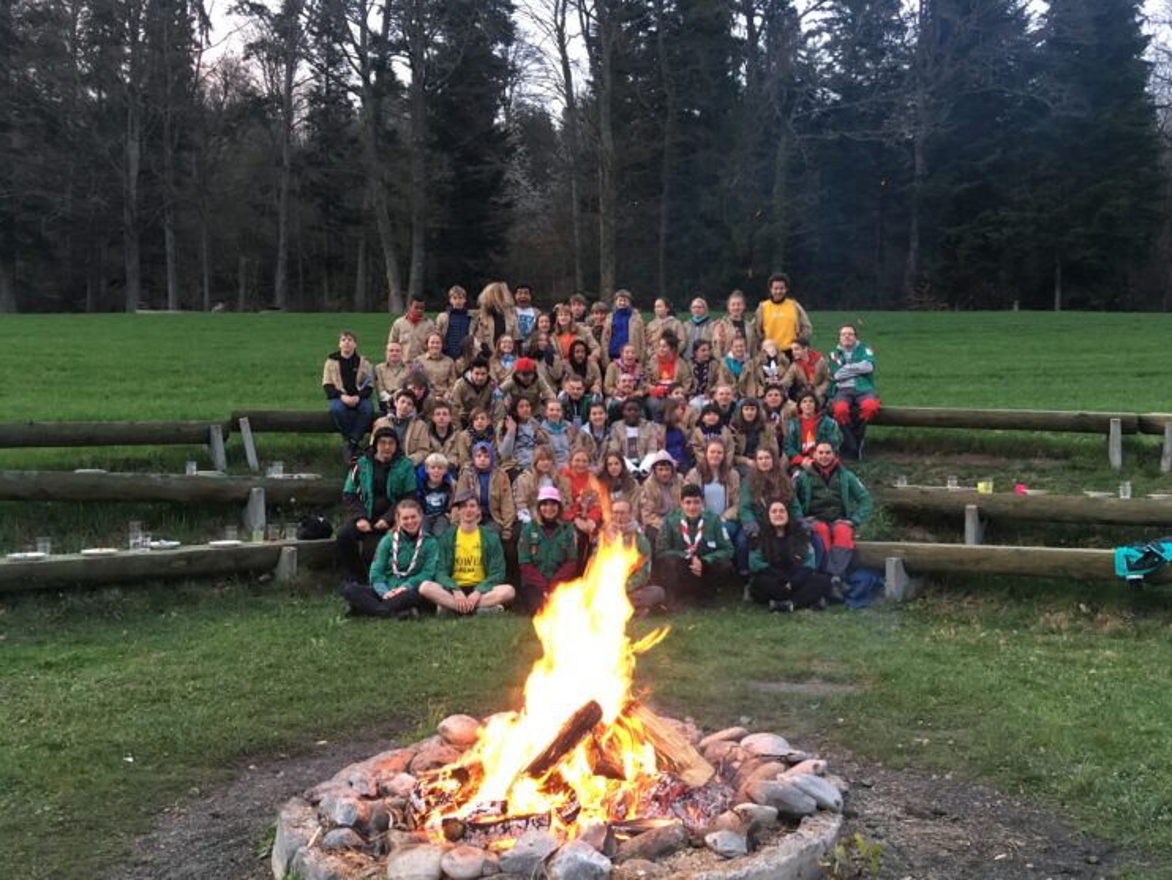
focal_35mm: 30
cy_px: 450
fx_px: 1016
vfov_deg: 46.8
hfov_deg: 59.9
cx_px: 603
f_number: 2.2
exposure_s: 1/33
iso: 125
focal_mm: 4.15
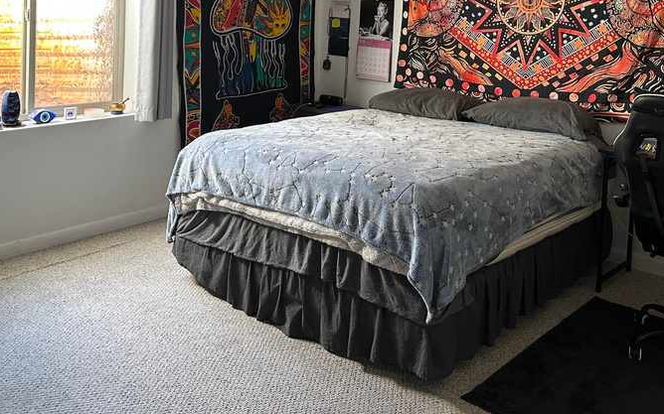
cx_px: 300
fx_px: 706
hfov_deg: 50.3
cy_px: 49
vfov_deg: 31.4
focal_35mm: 39
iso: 250
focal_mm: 6.86
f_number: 1.78
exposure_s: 1/83
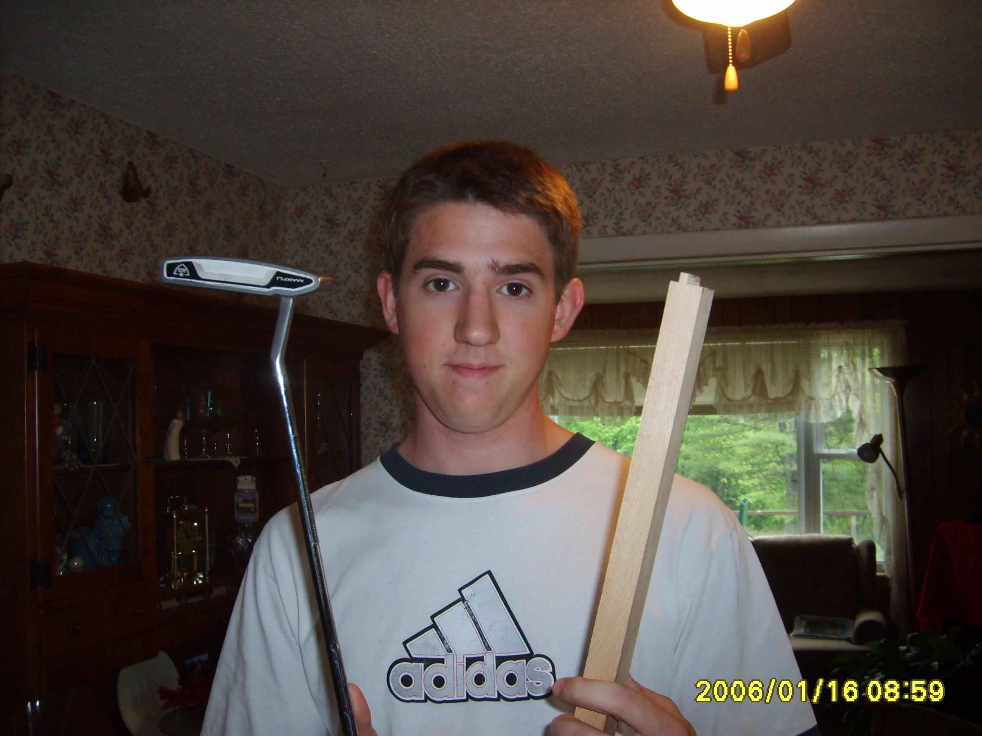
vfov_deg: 40.7
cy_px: 368
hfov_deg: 52.6
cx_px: 491
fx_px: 993
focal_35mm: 35
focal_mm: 5.8
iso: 100
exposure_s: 1/45
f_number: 2.8
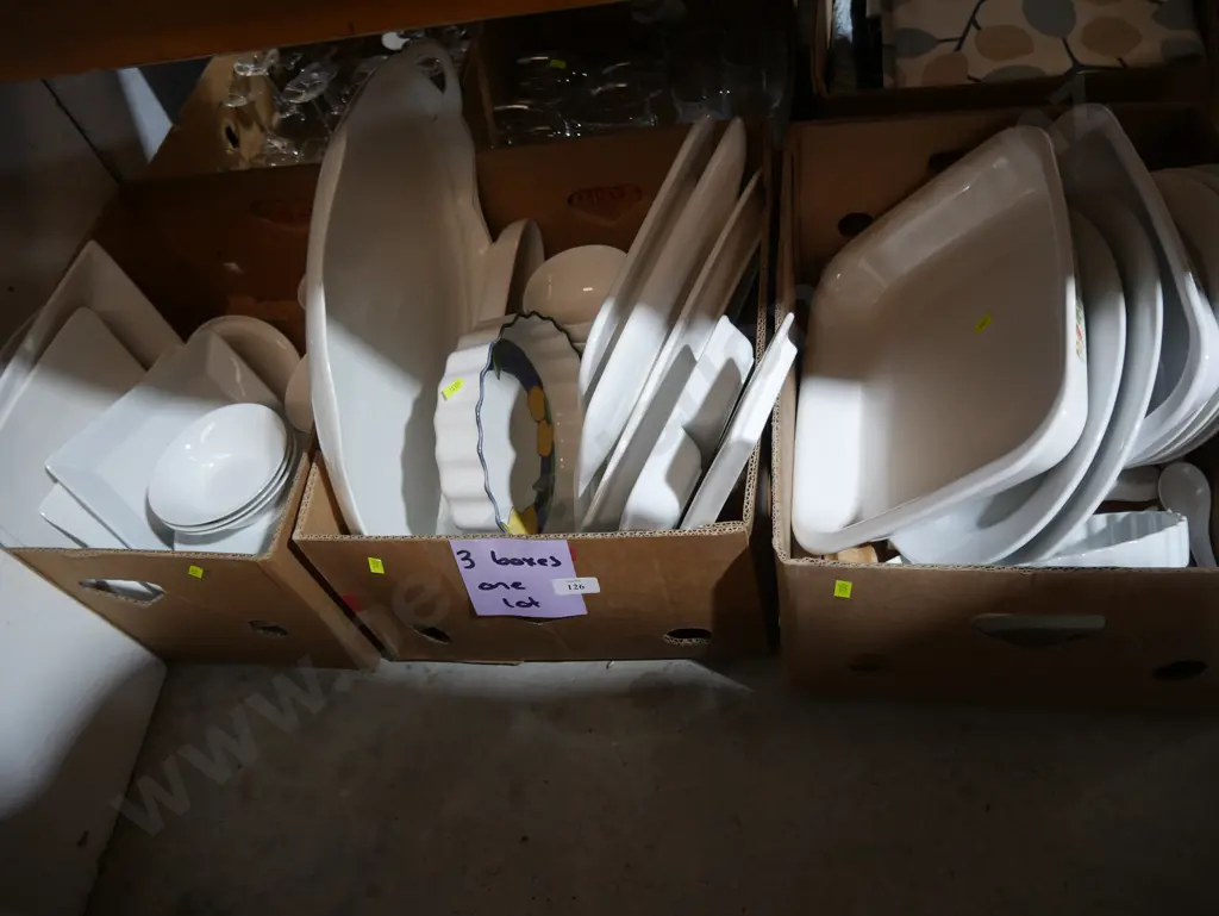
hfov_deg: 63.4
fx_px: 986
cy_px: 458
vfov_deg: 49.8
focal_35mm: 28
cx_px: 610
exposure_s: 1/60
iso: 500
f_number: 3.5
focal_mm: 14
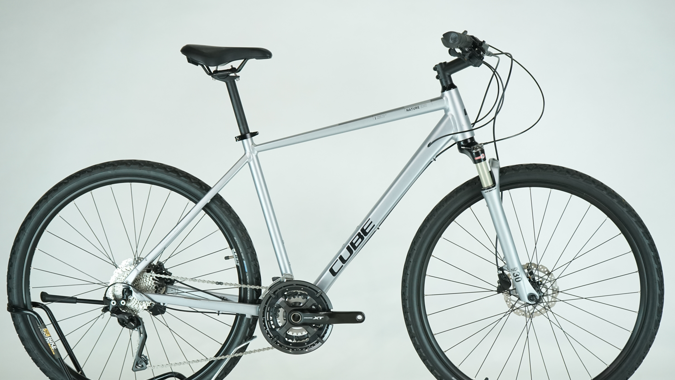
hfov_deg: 34.9
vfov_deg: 20.0
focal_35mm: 60
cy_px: 216
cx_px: 337
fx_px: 1074
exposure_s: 1/200
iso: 1600
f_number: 5.6
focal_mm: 57
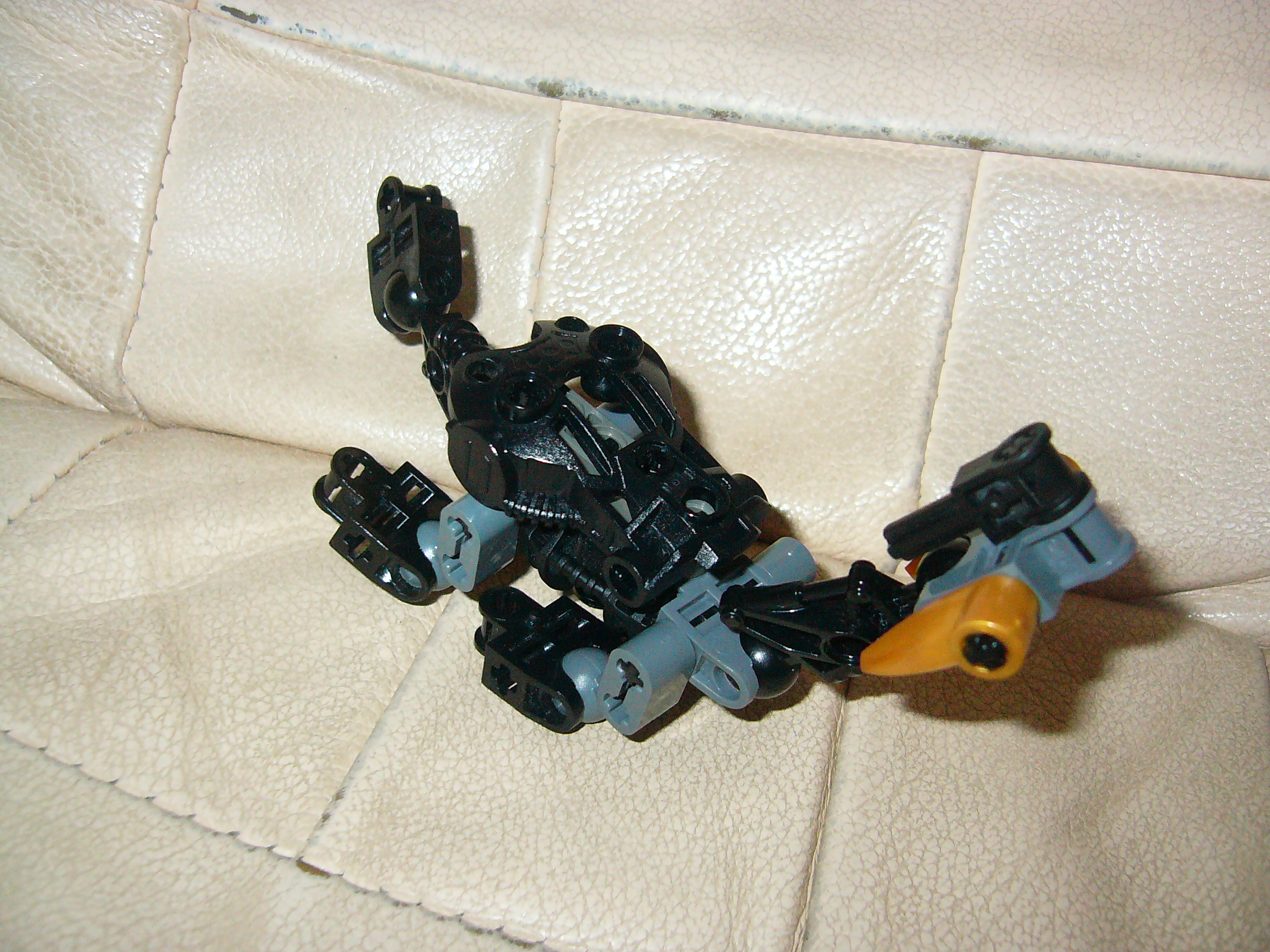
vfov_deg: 40.7
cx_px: 635
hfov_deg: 52.6
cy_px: 476
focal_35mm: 35
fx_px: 1284
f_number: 2.8
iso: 200
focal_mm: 5.8
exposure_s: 1/40
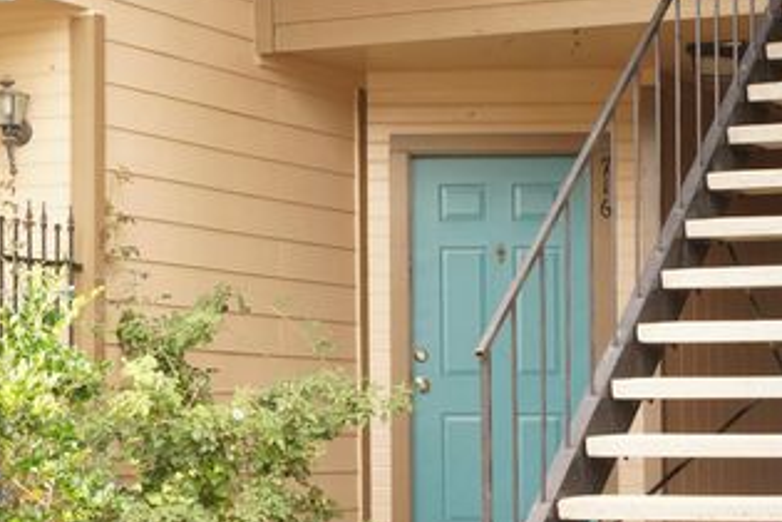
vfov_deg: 10.2
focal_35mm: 135
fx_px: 2932
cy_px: 297
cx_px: 179
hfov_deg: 15.1
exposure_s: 1/30
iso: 2500
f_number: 22
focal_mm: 85
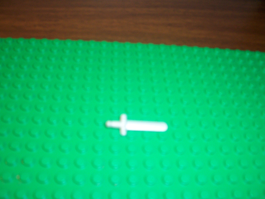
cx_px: 132
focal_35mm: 34
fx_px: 260
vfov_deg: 41.8
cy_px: 100
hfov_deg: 54.0
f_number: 2.7
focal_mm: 5.6
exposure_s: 1/60
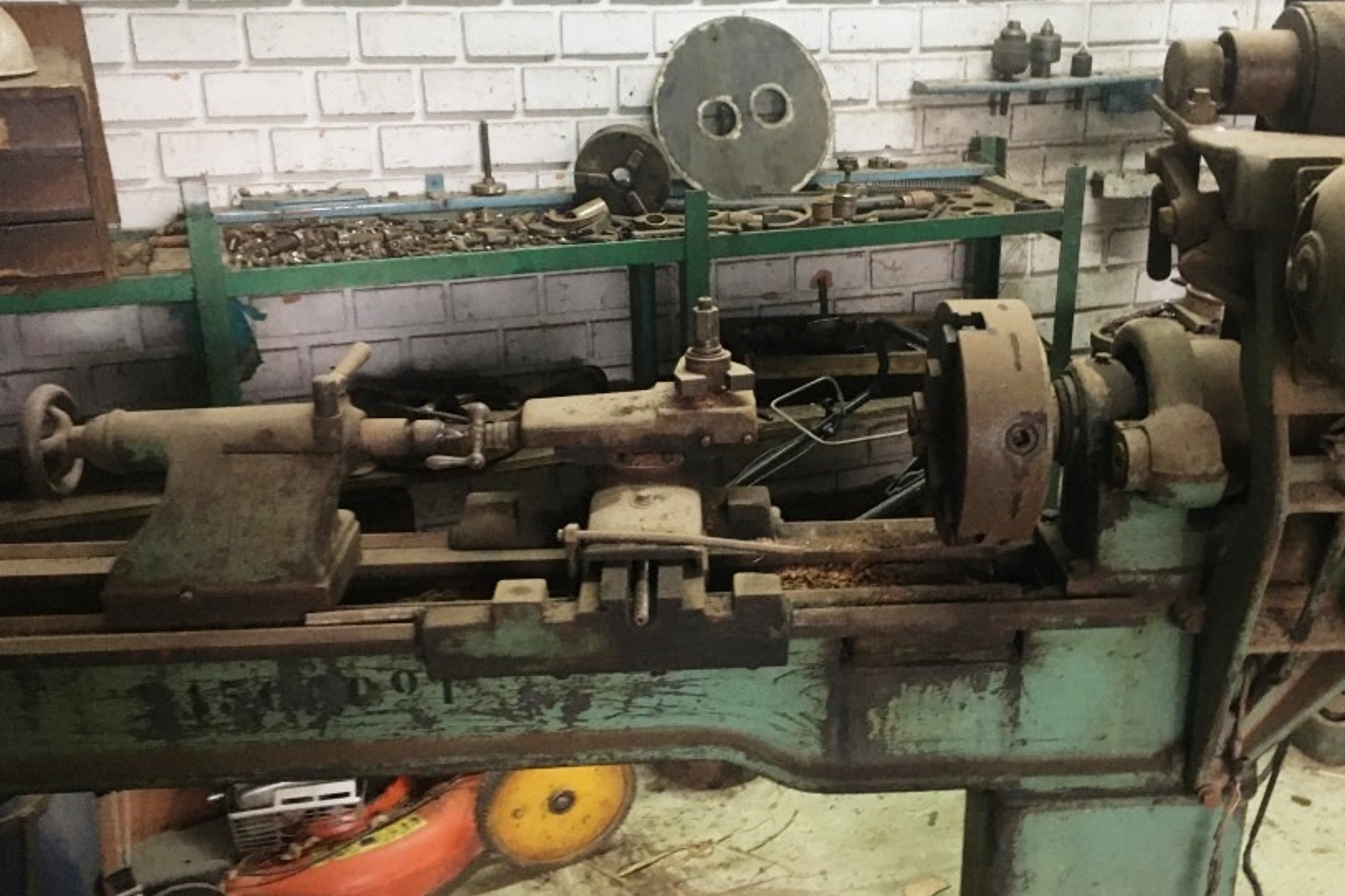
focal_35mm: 38
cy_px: 471
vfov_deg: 35.0
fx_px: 1420
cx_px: 839
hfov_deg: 50.2
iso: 250
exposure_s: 1/15
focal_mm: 4.15
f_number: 2.2
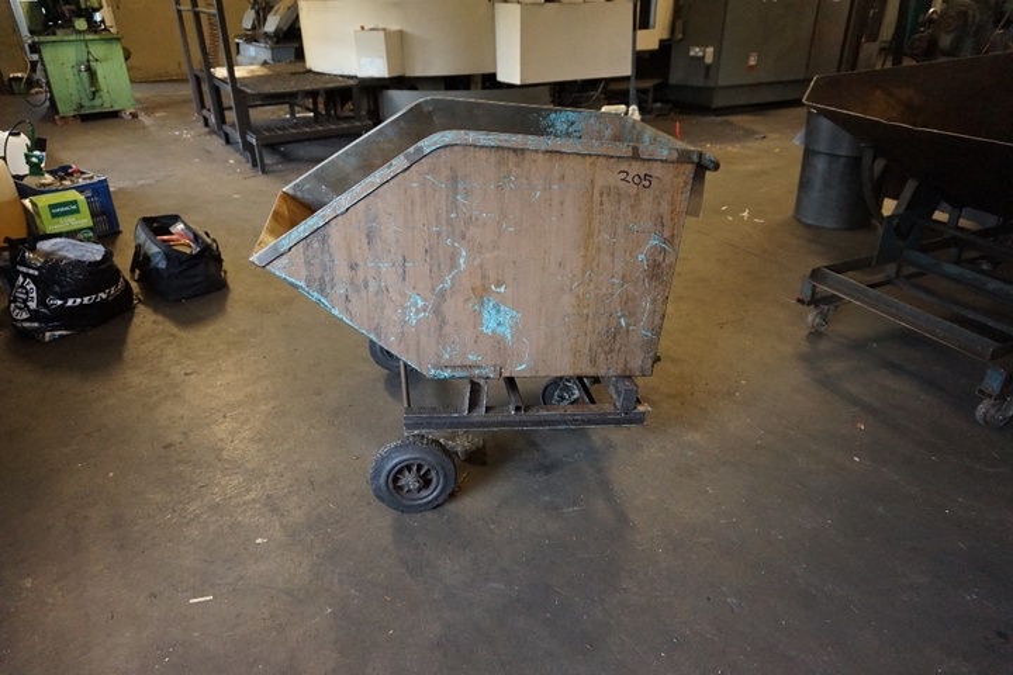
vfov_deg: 53.1
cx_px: 506
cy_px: 338
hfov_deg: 73.7
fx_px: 675
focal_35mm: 24
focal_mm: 16
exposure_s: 1/125
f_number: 3.5
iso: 3200
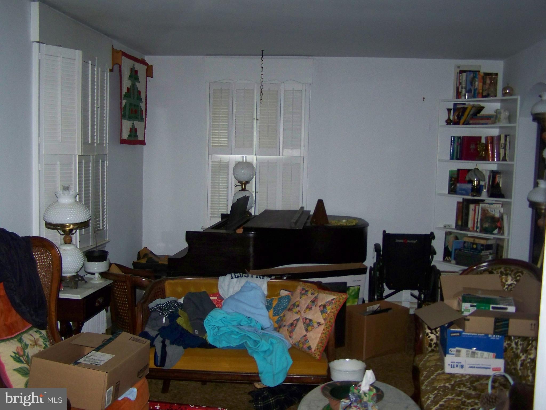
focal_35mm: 38
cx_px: 273
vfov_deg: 37.7
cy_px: 205
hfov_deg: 49.0
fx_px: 599
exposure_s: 1/30
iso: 200
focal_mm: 6.3
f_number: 2.8
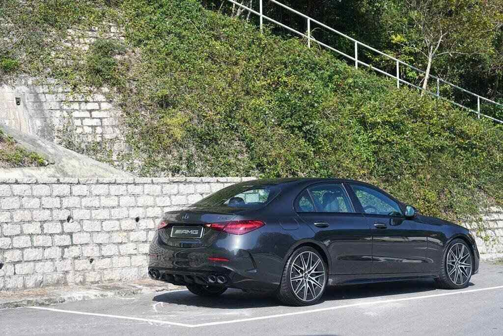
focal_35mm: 70
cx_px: 252
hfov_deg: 28.8
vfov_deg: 19.5
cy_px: 168
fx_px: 978
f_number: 10
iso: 100
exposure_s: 1/25
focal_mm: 70
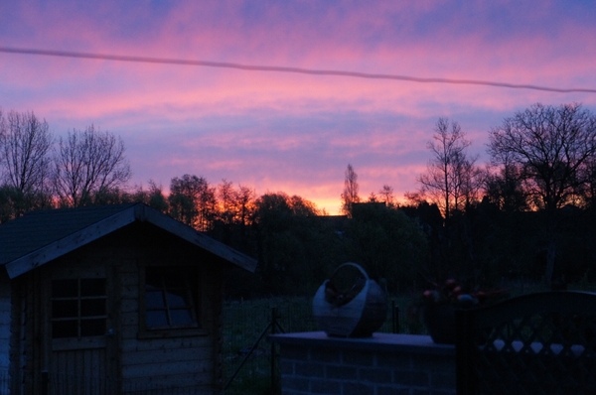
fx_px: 1364
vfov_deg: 16.5
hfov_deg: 24.7
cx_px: 298
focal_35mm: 82
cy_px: 198
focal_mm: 55
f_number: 5.6
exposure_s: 1/40
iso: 1600
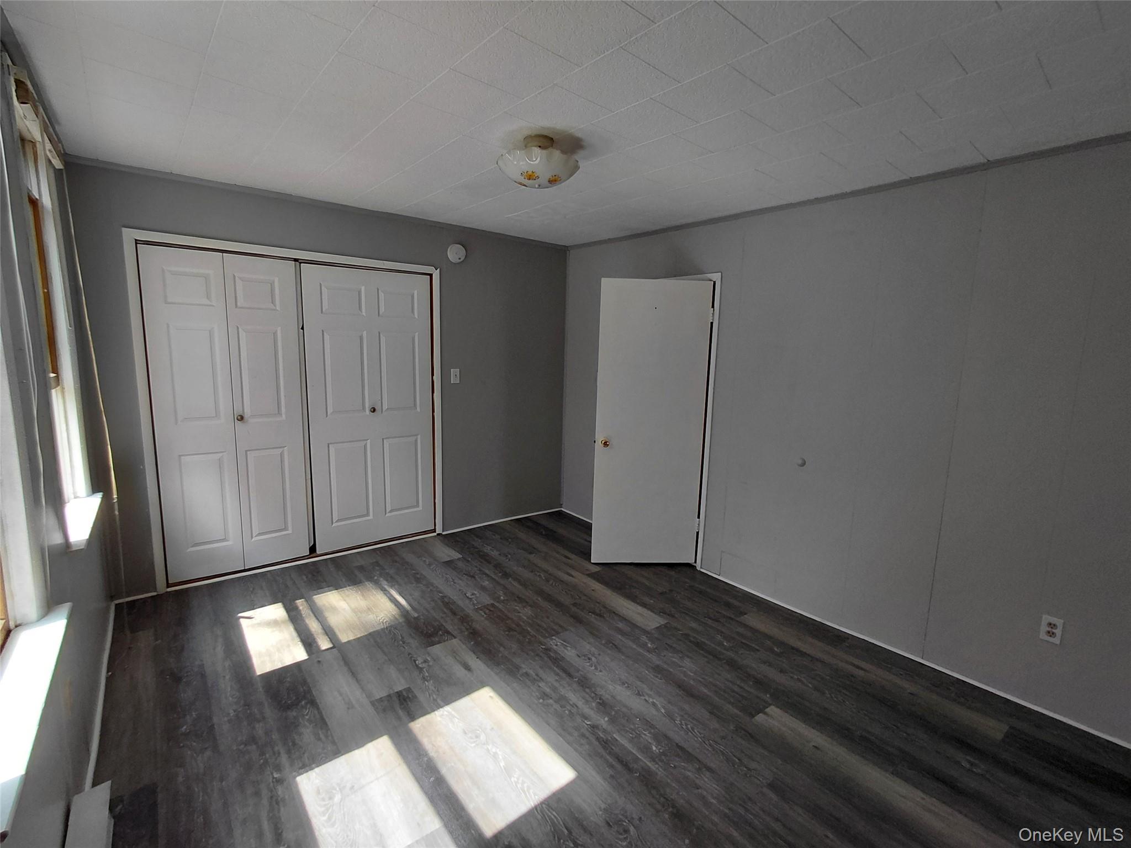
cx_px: 566
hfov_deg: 94.5
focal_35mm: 16
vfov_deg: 78.1
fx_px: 523
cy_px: 424
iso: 40
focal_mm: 1.64
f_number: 2.2
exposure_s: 1/148
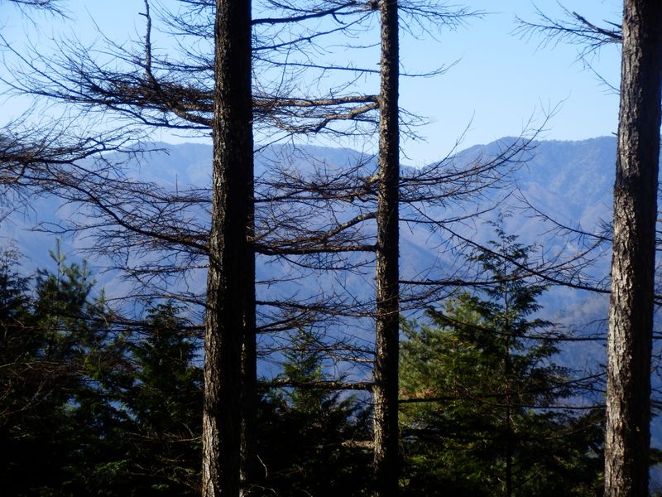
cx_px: 331
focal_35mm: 111
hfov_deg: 17.7
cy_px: 248
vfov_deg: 13.3
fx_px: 2123
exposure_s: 1/250
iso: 80
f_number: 5.5
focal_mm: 19.6
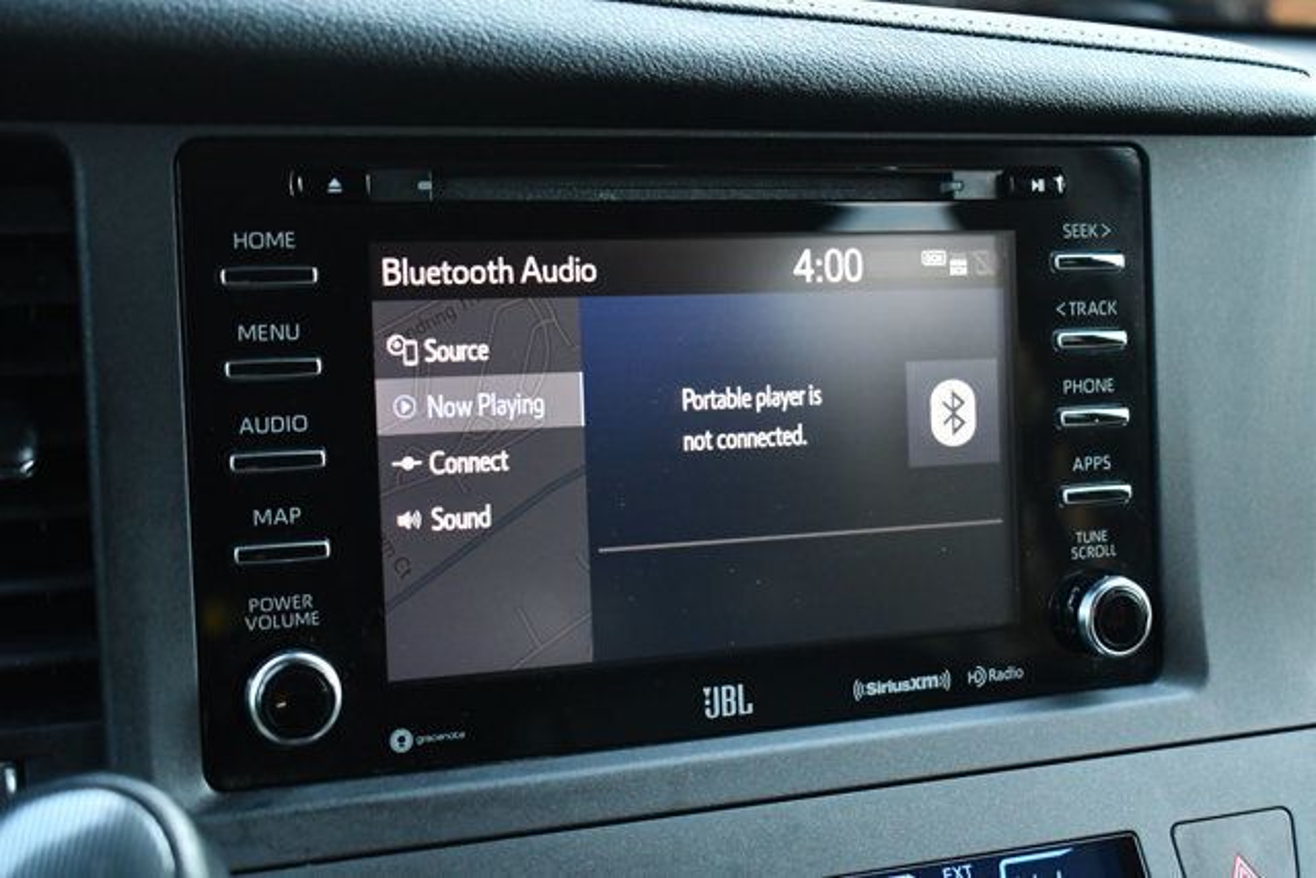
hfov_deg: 38.2
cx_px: 658
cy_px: 439
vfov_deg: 26.0
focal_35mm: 52
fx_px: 1901
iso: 3200
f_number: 4.5
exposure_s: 1/125
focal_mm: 35
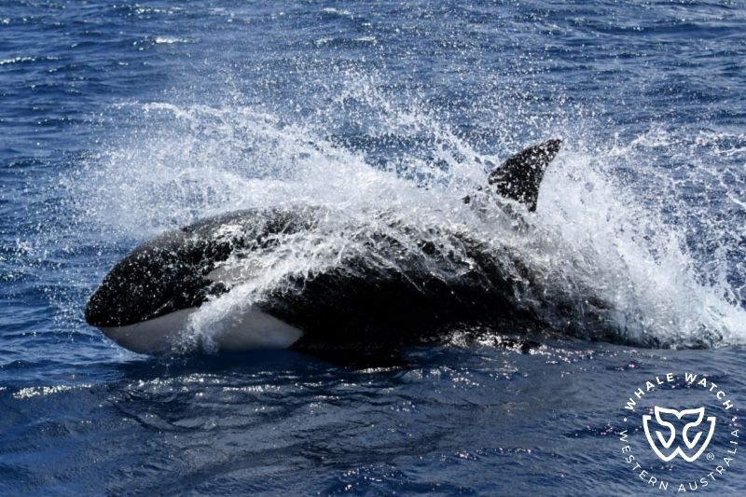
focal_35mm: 60
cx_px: 373
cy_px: 248
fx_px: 1243
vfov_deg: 22.6
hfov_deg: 33.4
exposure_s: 1/8000
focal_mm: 60
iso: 560
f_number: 5
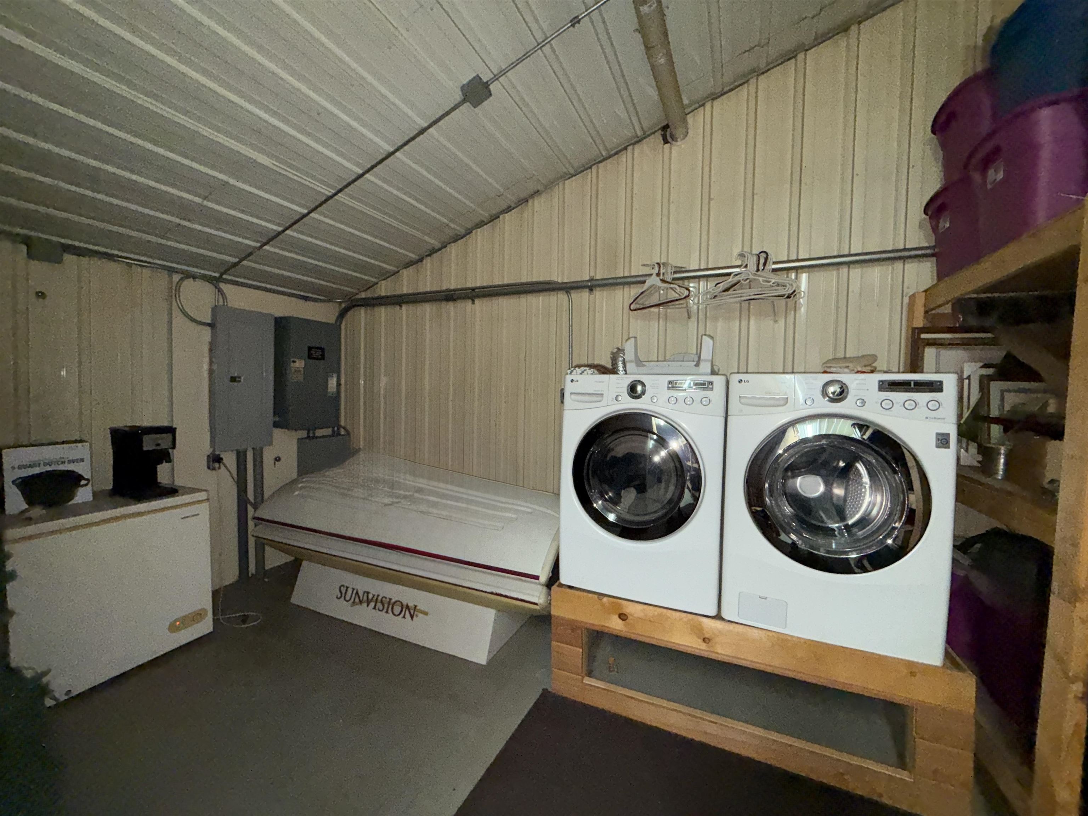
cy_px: 408
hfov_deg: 102.1
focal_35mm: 14
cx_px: 544
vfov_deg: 85.7
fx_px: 440
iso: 320
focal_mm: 2.22
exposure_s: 1/60
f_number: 2.2
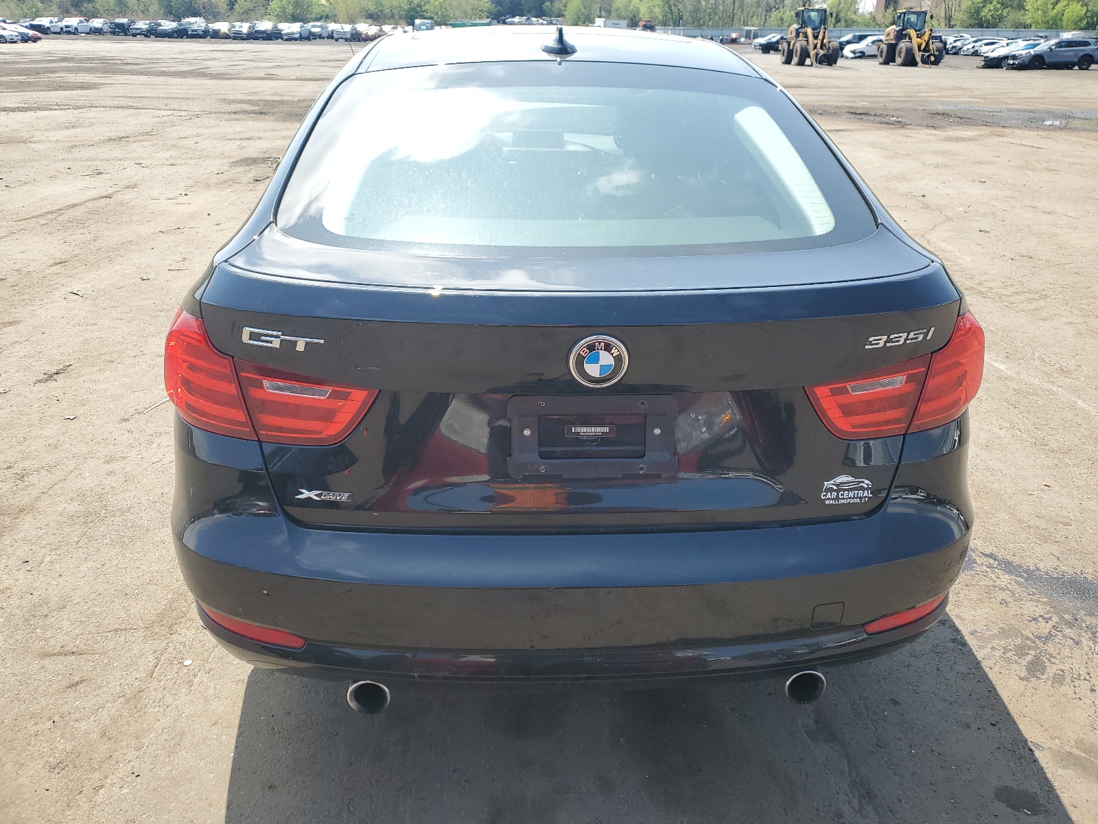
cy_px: 412
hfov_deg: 67.3
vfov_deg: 53.1
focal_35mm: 26
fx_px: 825
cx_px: 549
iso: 50
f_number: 1.5
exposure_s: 1/1429
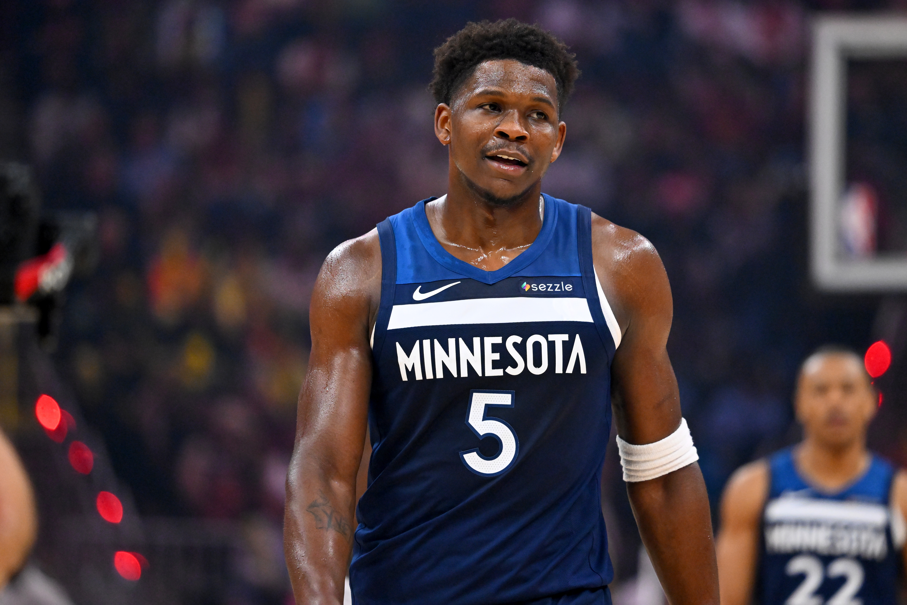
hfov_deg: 6.9
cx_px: 454
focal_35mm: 300
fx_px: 7558
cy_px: 302
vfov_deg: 4.6
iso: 5000
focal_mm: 300
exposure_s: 1/1600
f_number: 4
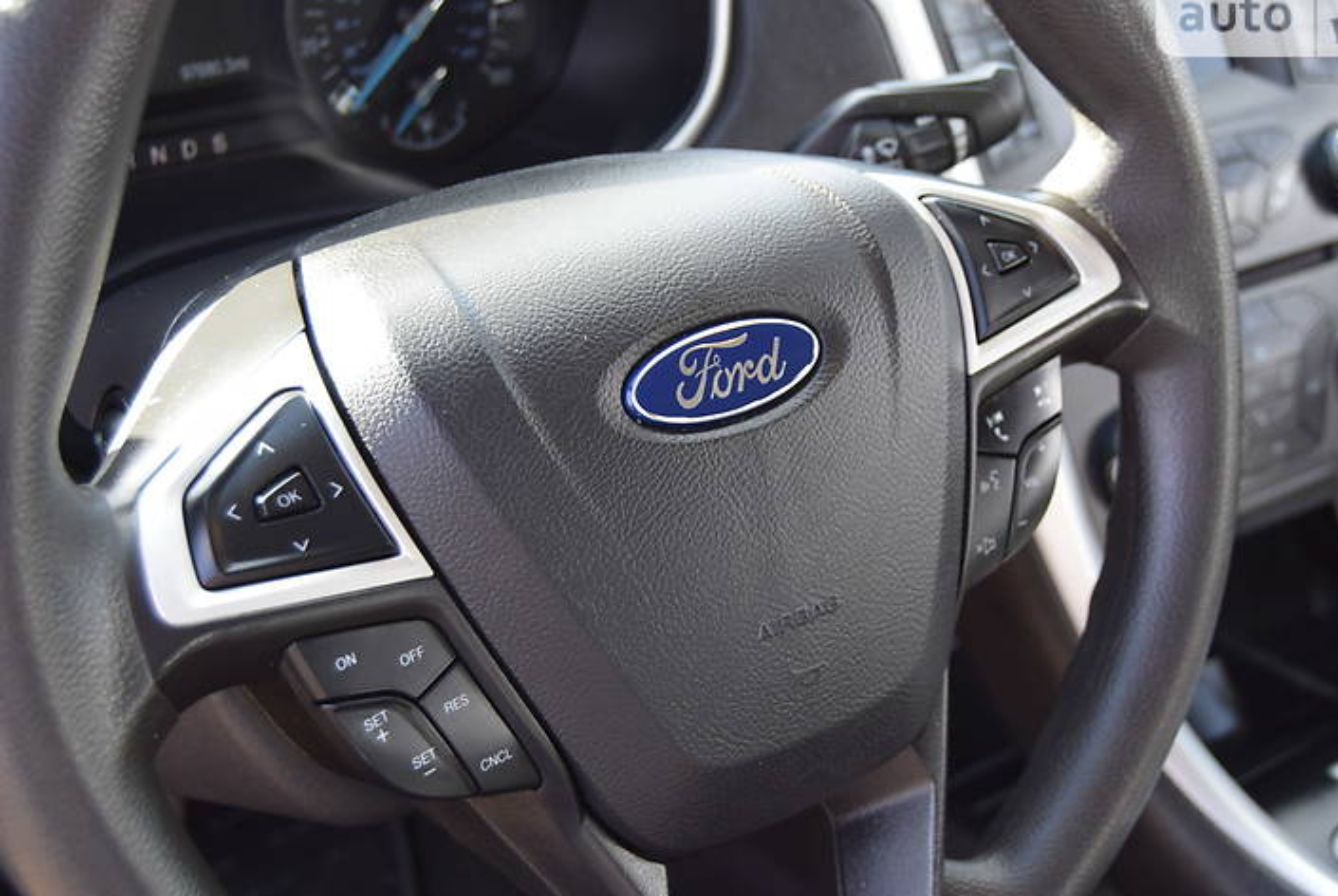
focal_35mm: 60
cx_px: 698
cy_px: 460
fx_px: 2217
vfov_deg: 22.8
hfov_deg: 33.6
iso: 400
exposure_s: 1/100
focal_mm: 35
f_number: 5
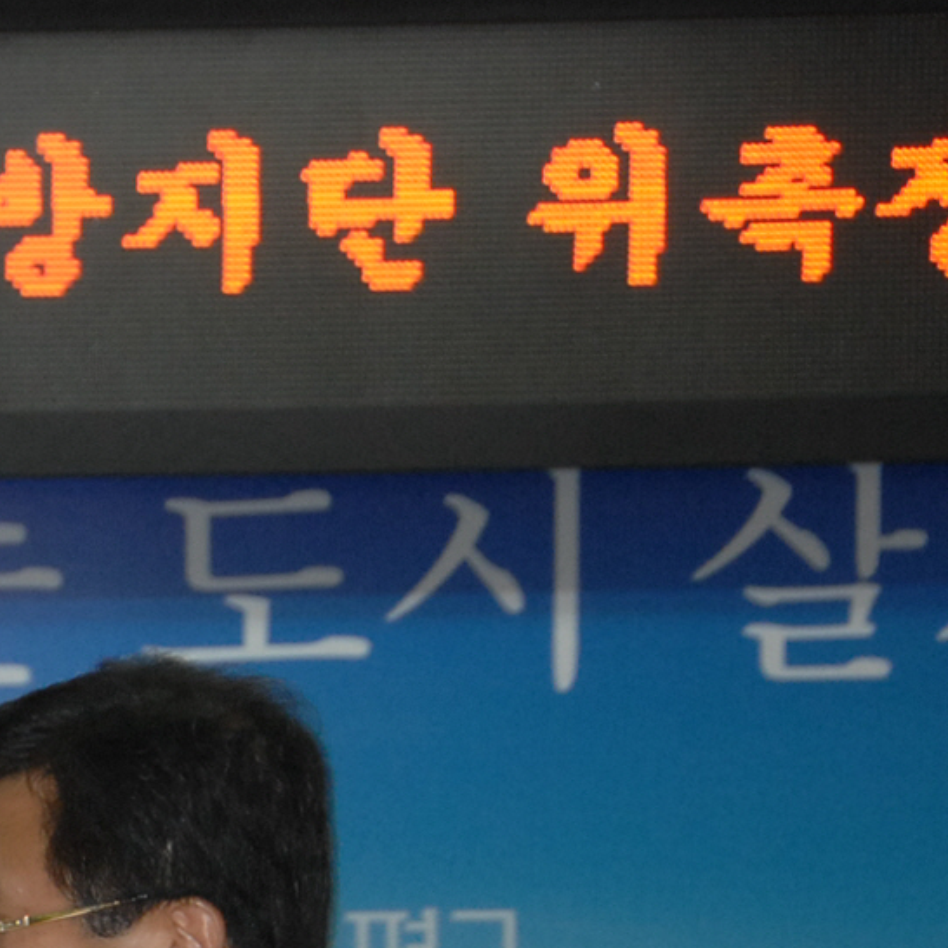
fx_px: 9605
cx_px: -596
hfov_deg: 5.6
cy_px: 1043
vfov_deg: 5.6
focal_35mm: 310
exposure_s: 1/60
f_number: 6
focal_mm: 62
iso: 500
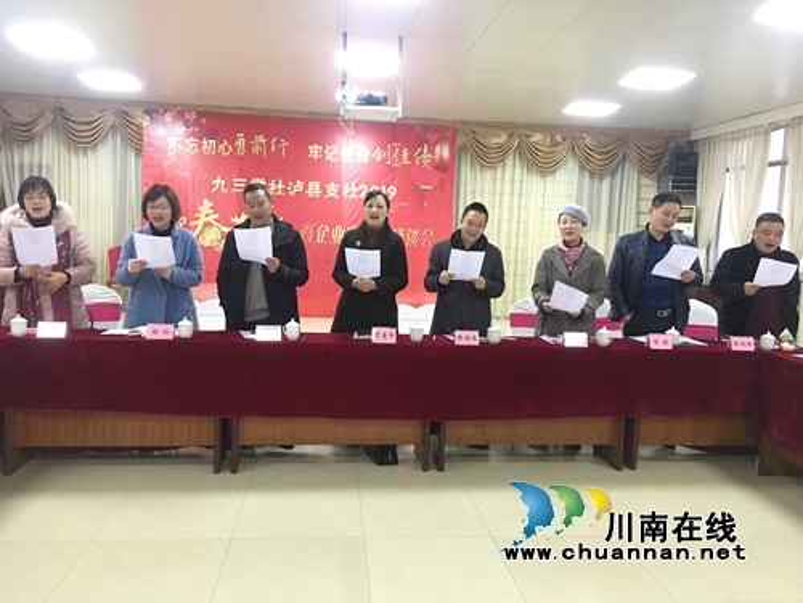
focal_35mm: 29
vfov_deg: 48.2
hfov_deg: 61.7
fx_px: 673
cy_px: 302
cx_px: 402
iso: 160
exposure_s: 1/8
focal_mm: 4.15
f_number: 2.2
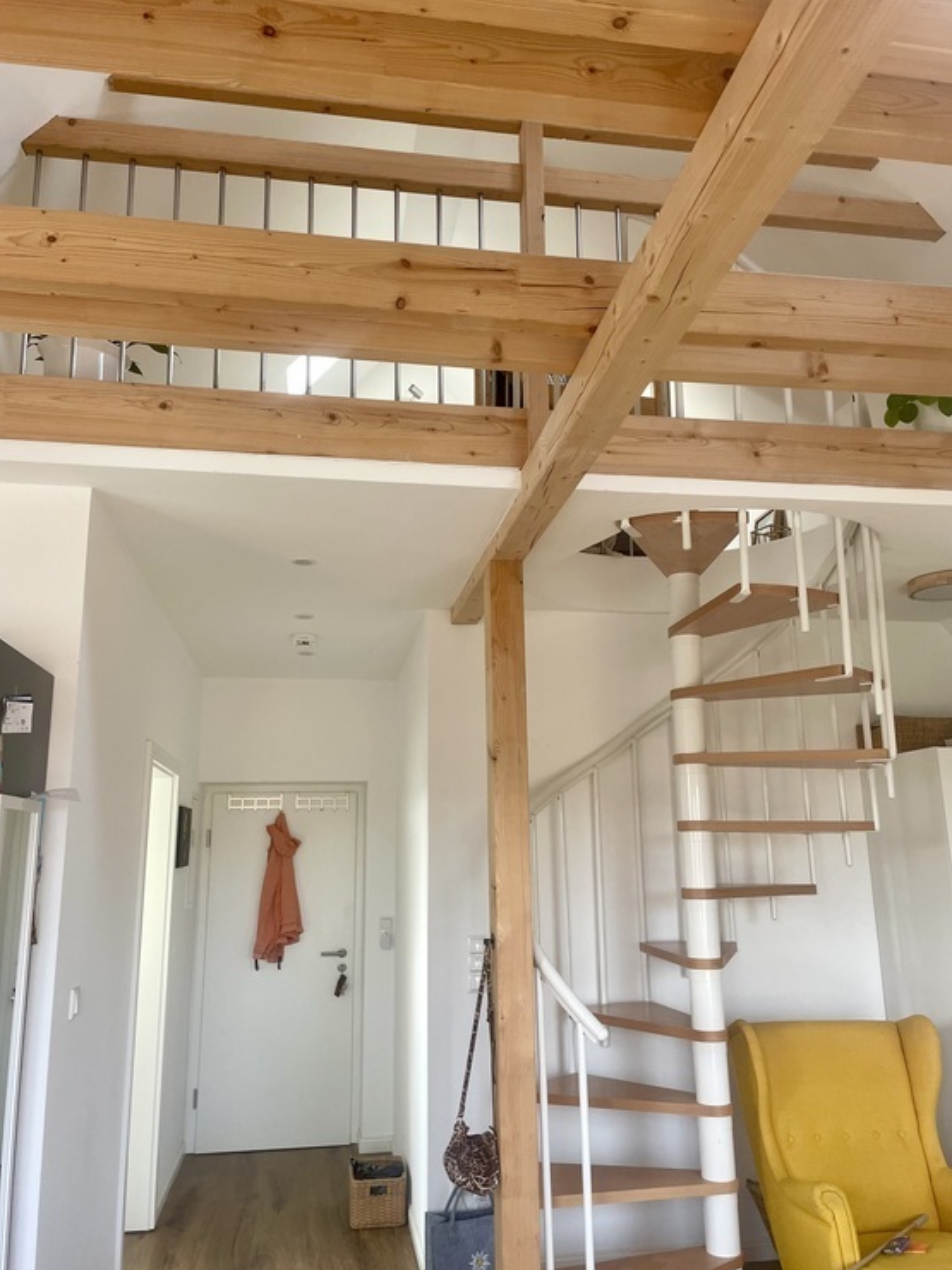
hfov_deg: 51.4
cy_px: 654
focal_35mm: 27
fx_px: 990
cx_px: 477
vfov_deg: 65.3
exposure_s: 1/121
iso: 100
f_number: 1.6
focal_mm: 4.2
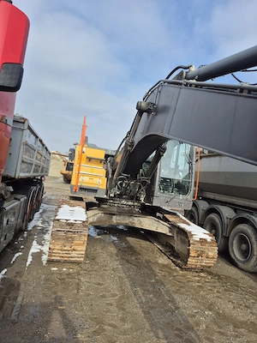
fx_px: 228
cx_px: 128
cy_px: 172
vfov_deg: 73.9
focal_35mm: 23
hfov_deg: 58.9
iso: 25
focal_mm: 5.4
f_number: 1.8
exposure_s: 1/1429
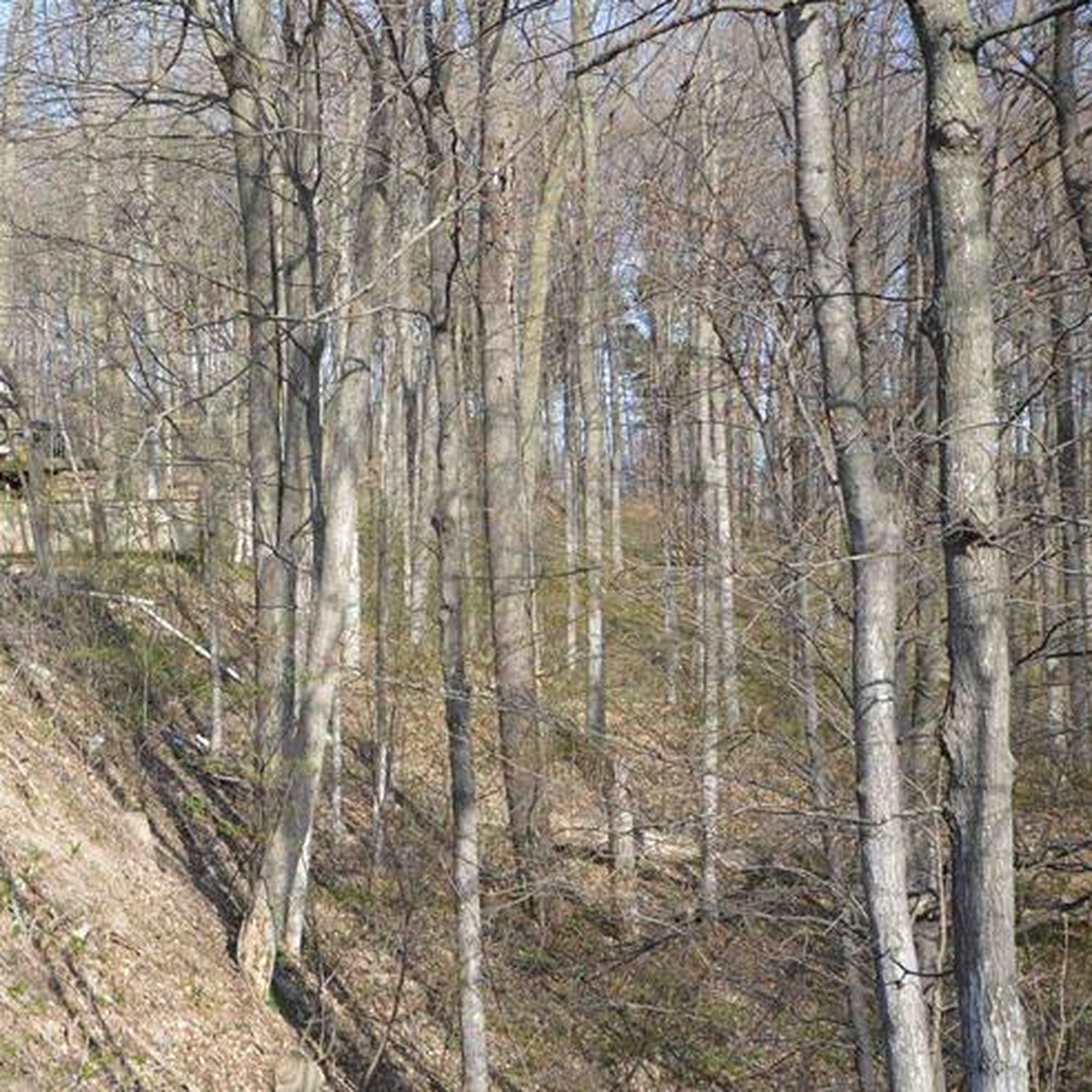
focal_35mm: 53
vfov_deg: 32.1
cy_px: 462
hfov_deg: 29.9
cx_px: -18
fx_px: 1892
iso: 100
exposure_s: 1/125
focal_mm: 20
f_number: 5.6
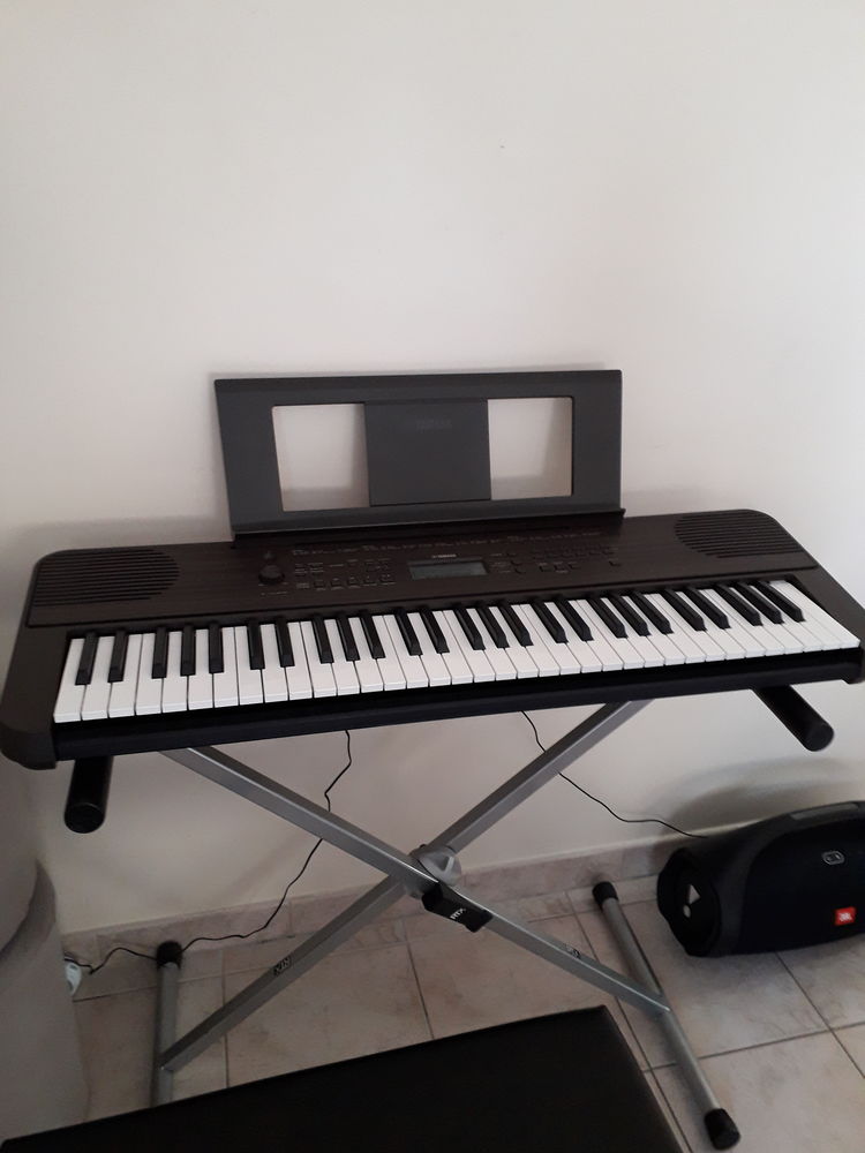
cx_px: 432
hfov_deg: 51.4
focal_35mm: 27
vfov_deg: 65.3
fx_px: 900
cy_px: 576
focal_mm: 3.6
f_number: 1.9
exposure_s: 1/25
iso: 200
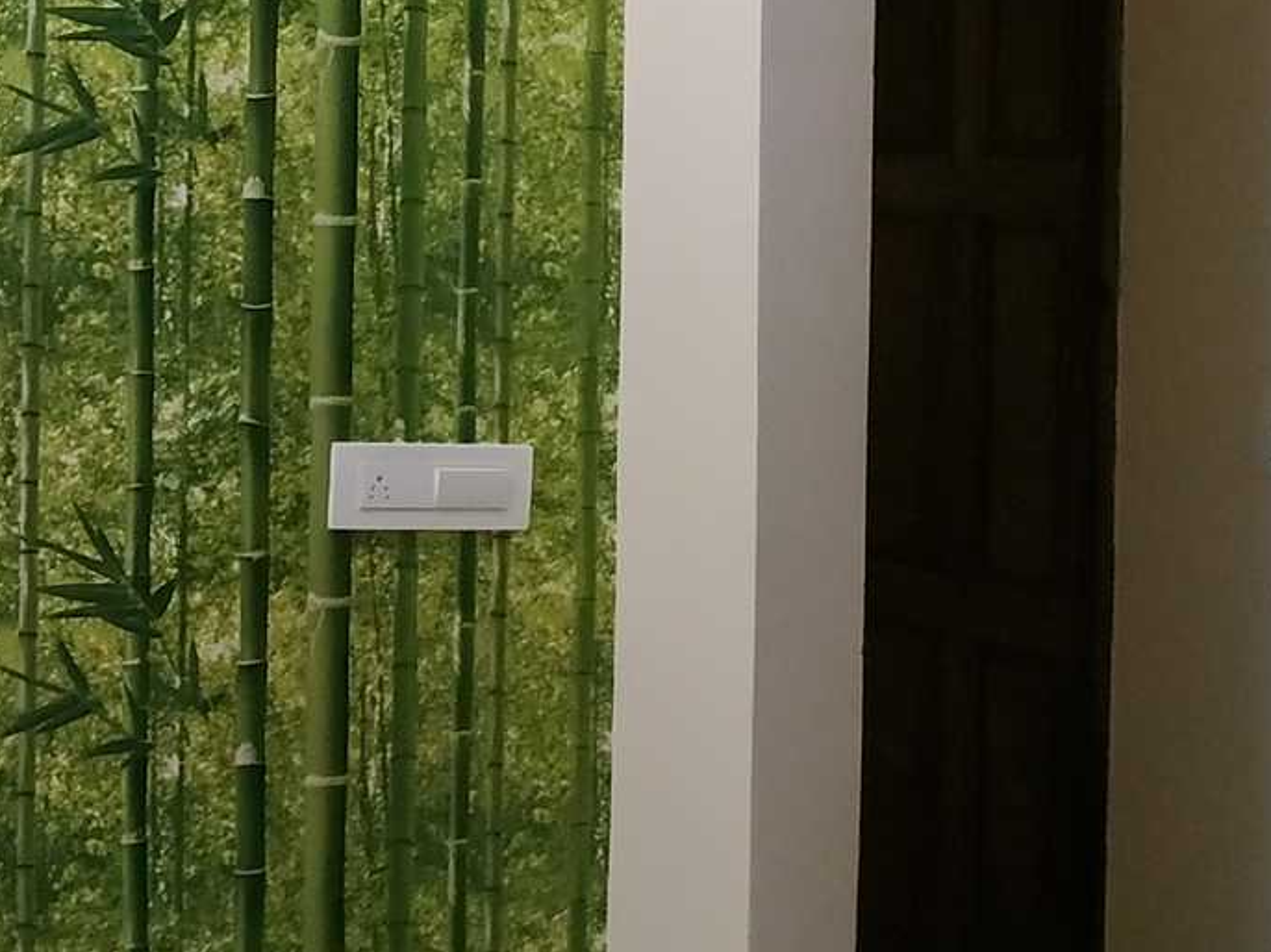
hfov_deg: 23.6
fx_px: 2569
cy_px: 165
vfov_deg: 20.7
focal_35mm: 70
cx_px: -500
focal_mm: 3.94
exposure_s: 1/20
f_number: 1.9
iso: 400
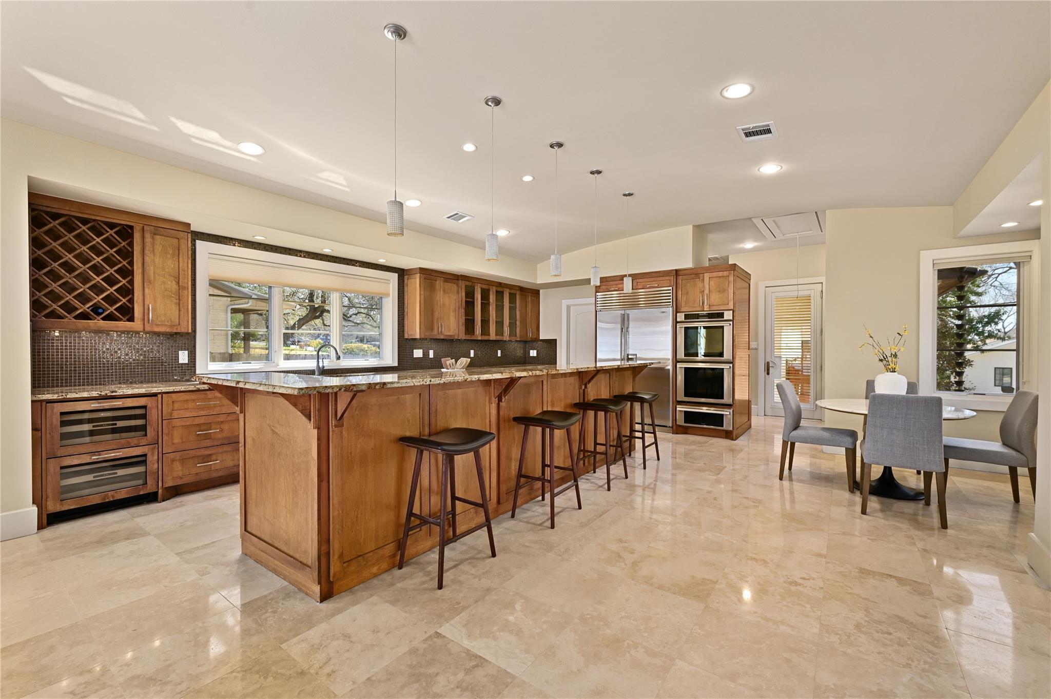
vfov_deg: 77.2
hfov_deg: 100.4
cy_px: 350
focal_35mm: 15
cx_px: 526
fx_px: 438
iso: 800
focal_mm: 15
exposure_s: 1/8
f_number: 8
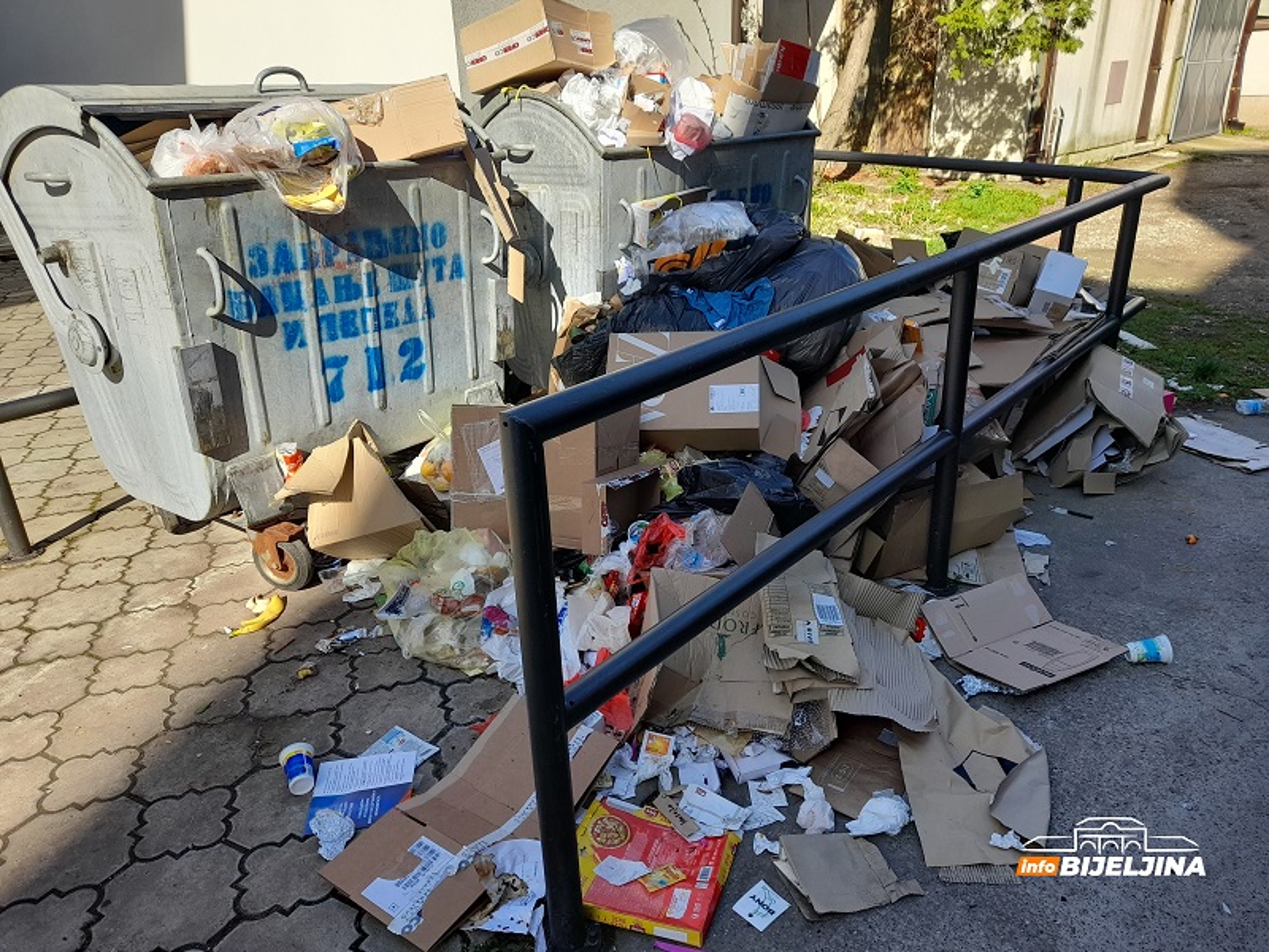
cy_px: 476
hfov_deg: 69.4
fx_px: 916
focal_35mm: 25
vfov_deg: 54.9
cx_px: 634
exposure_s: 1/256
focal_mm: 4.6
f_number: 2
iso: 20
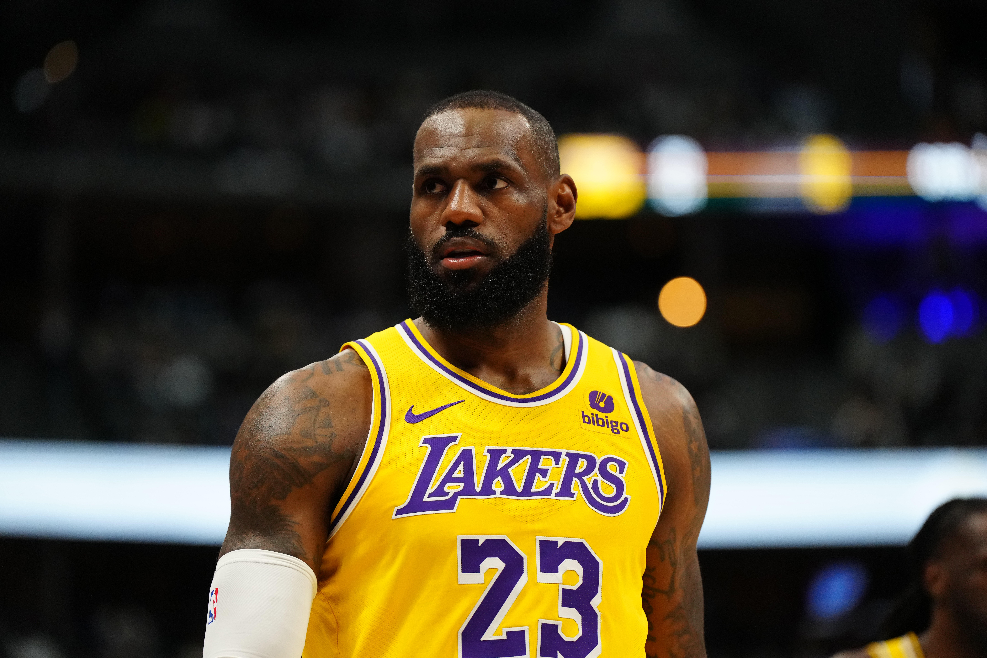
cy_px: 329
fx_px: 5483
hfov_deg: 10.3
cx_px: 494
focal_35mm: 200
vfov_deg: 6.9
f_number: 3.2
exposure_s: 1/2500
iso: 5000
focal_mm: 200
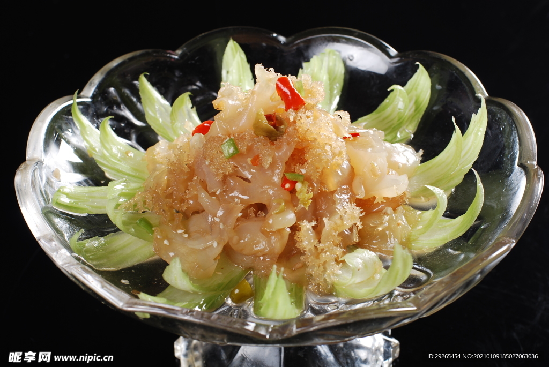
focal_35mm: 75
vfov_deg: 18.2
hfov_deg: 27.0
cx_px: 274
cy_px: 184
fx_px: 1145
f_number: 9
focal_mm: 50
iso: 100
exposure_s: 1/160
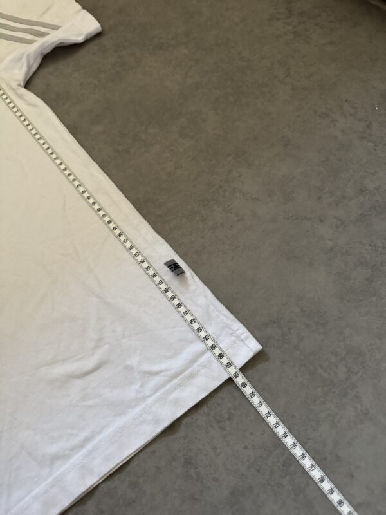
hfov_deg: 56.8
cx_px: 193
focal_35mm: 24
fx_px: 357
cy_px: 258
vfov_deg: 71.6
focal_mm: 6.76
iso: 800
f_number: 1.78
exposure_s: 1/54
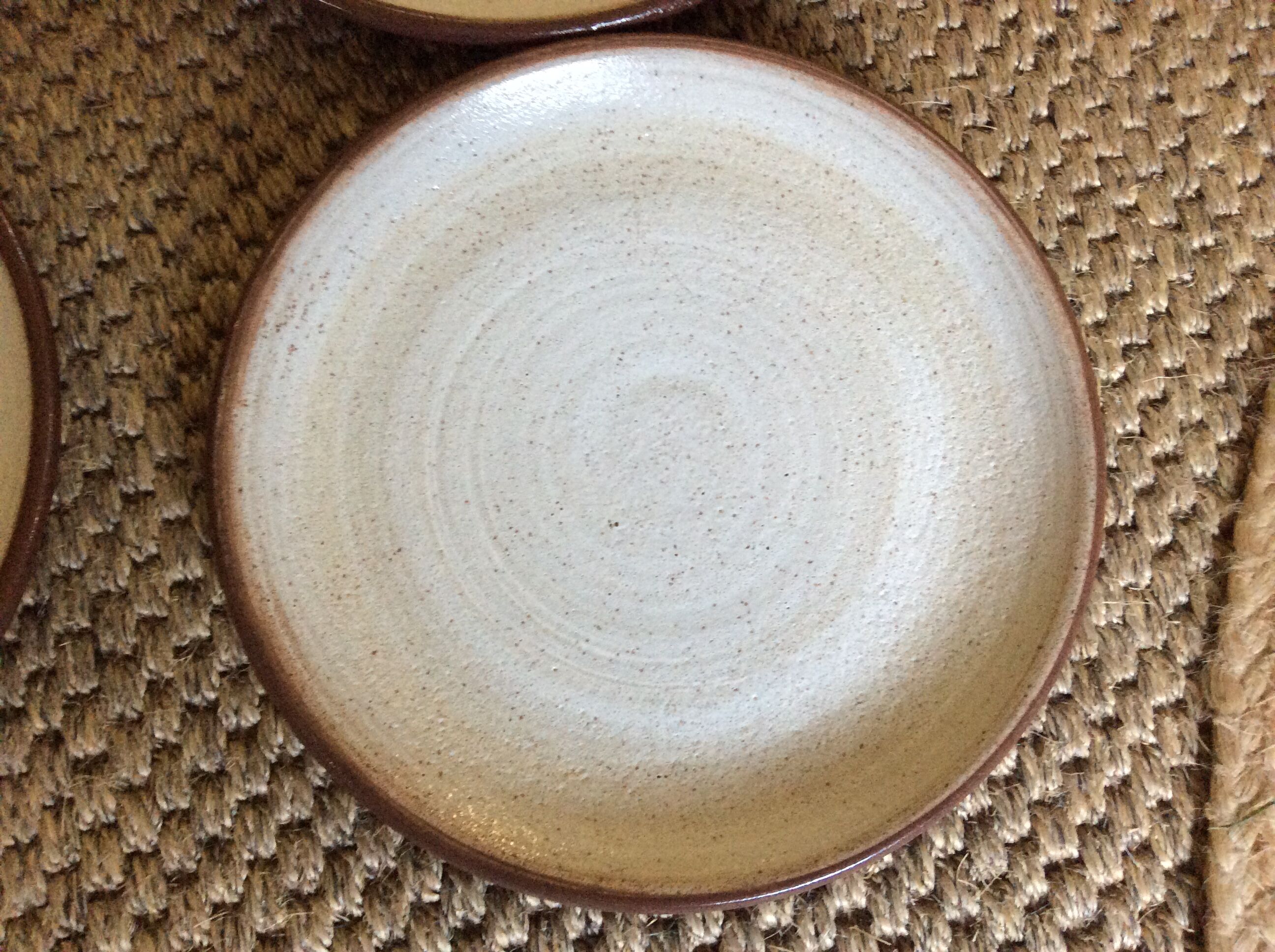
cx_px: 638
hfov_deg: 56.9
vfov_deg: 44.1
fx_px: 1177
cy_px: 476
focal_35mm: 32
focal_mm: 3.3
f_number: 2.4
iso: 200
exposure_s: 1/25
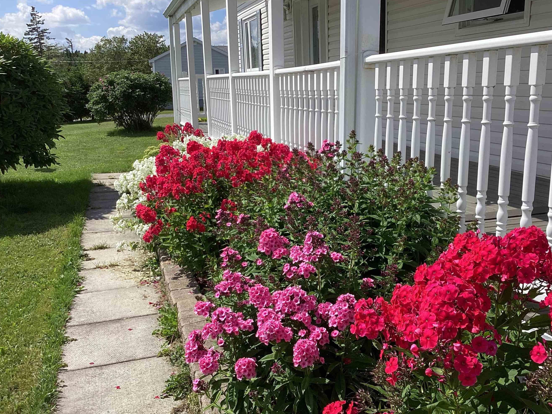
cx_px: 315
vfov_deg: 39.6
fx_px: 574
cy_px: 238
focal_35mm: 36
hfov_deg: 51.2
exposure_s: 1/1538
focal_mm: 3.3
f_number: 2.4
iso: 25
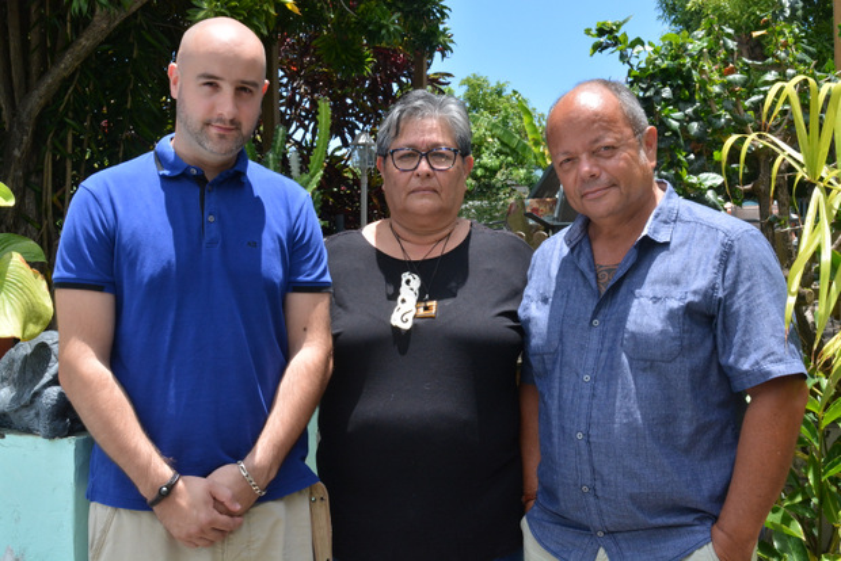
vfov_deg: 29.9
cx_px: 420
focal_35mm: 45
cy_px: 280
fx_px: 1052
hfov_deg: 43.6
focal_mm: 30
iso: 1000
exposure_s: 1/640
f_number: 13
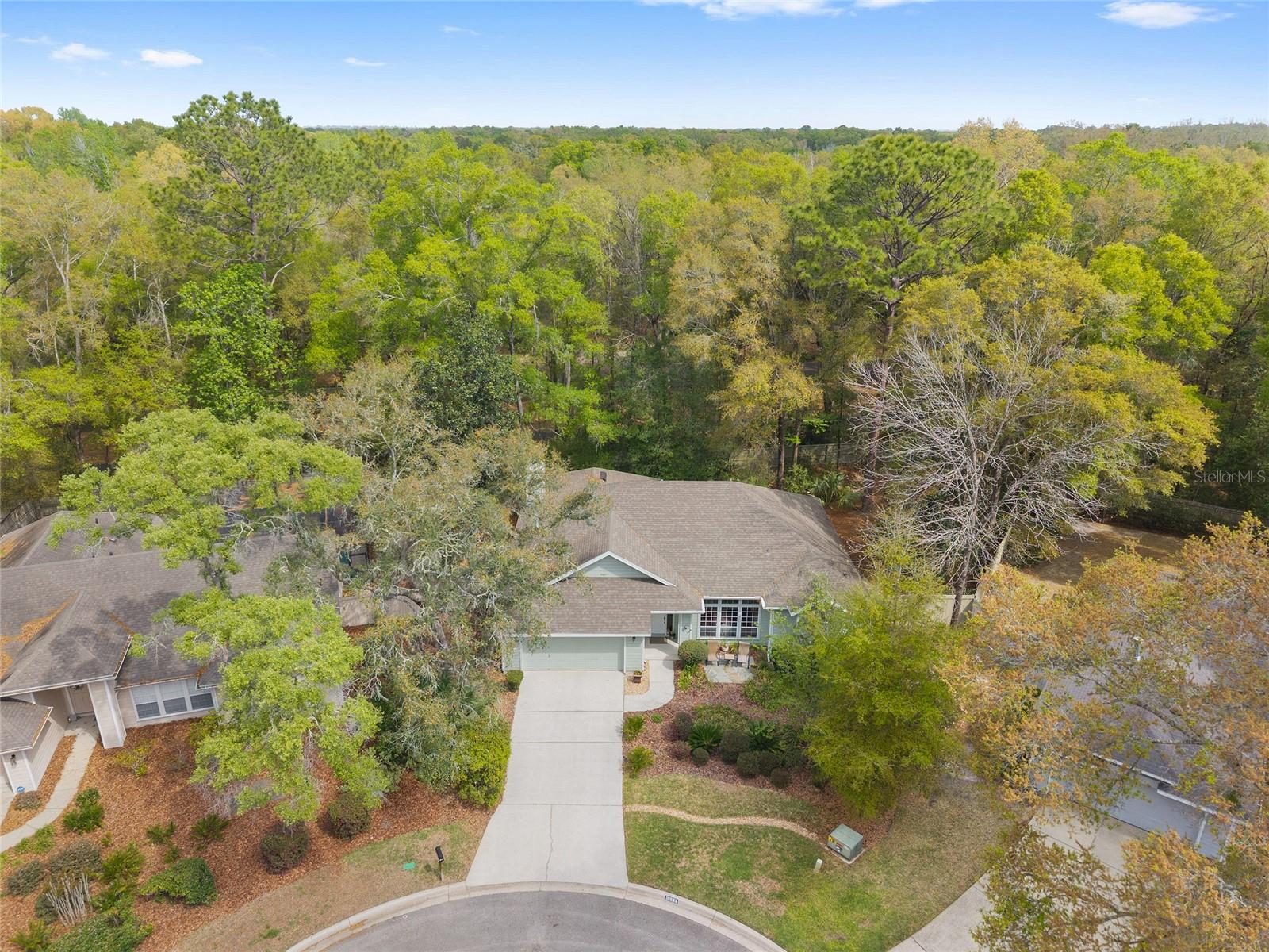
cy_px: 476
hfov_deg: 71.6
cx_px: 634
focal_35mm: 24
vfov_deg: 56.8
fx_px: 880
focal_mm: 8.67
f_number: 1.8
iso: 170
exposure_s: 1/2500
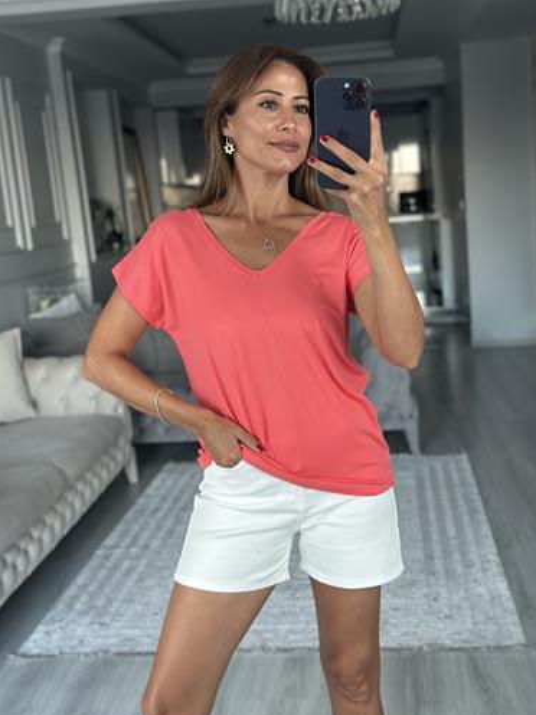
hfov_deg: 29.7
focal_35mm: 49
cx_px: 271
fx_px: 1012
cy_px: 362
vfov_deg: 38.9
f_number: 1.78
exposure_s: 1/60
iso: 400
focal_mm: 6.86
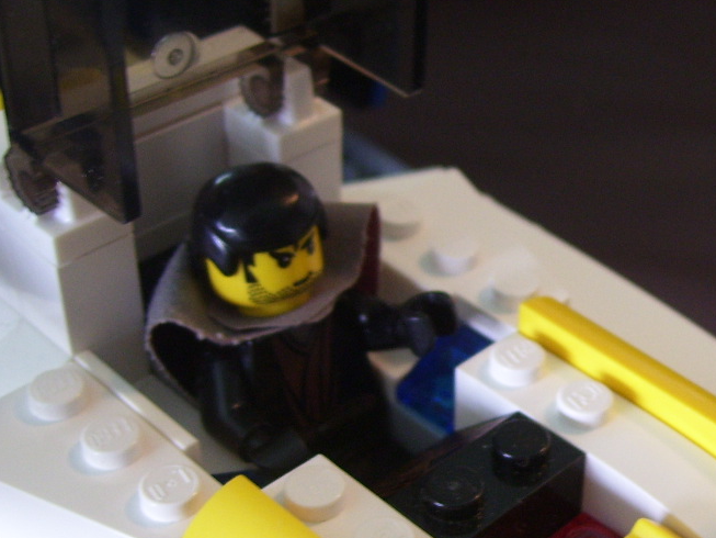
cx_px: 651
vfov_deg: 21.6
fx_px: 1407
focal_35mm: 68
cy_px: 328
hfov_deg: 27.5
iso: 160
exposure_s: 1/8
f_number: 2.7
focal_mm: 6
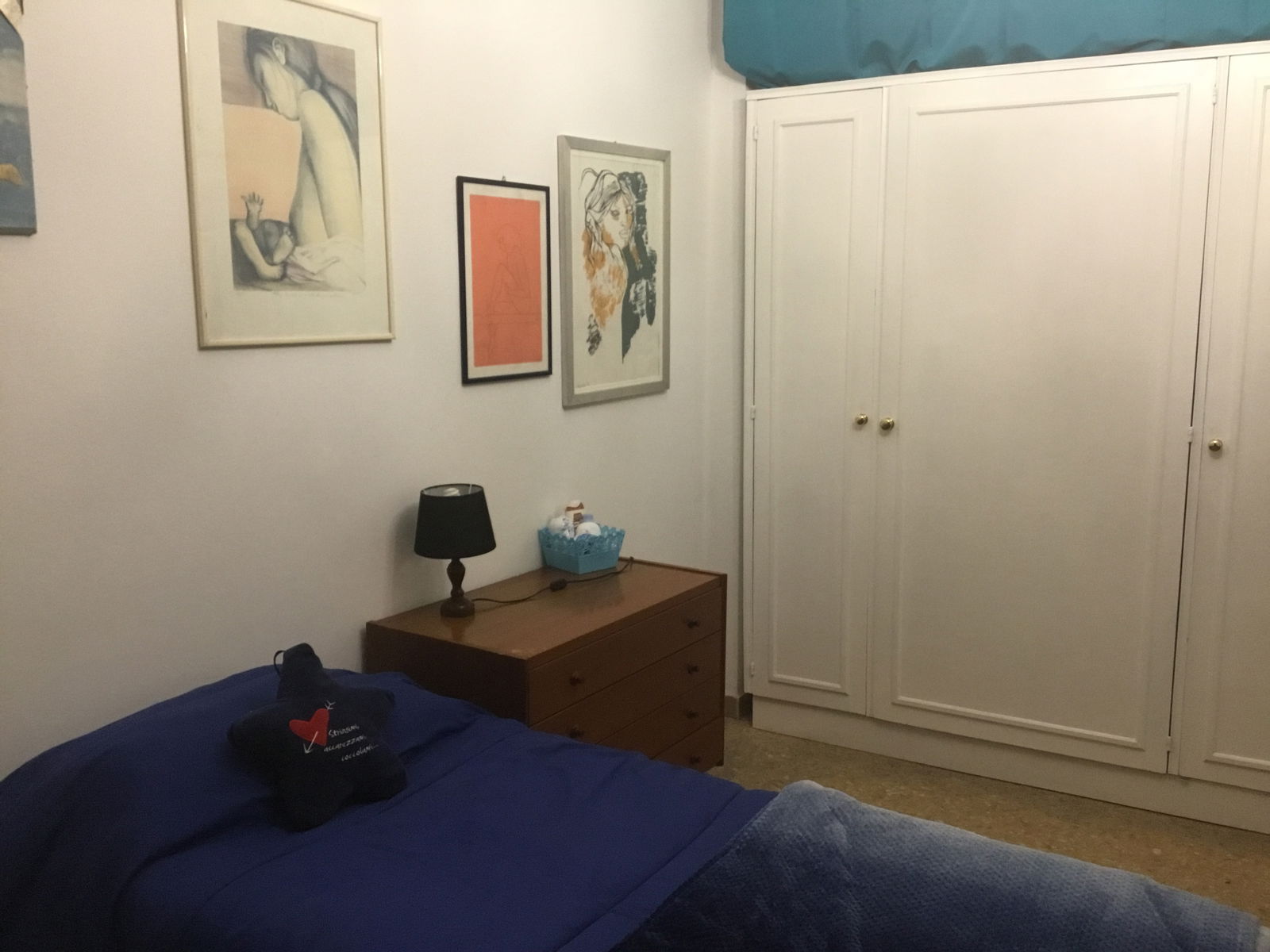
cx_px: 635
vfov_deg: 45.4
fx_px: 1137
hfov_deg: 58.4
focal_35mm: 31
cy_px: 476
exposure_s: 1/33
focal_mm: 3.3
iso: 200
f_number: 2.4
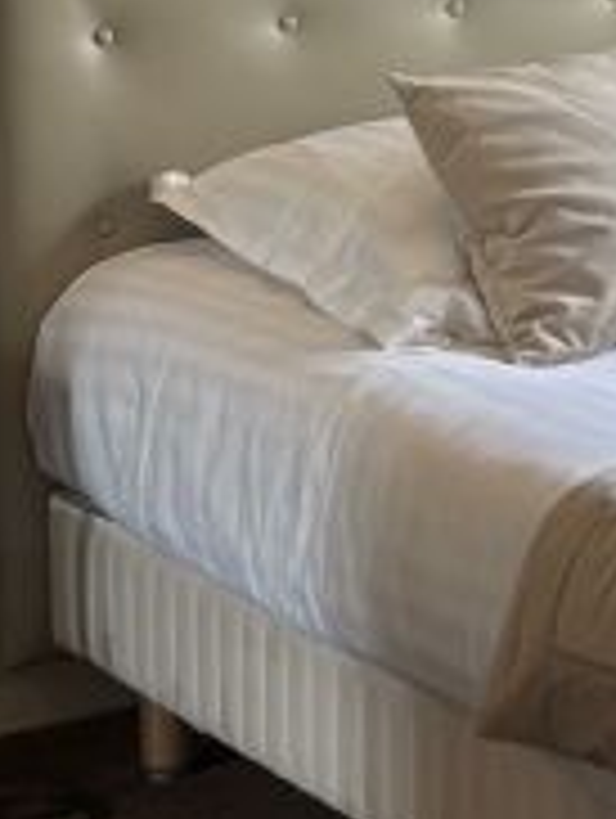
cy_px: -223
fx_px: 3148
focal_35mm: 133
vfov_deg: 14.3
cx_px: 1196
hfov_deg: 10.4
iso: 100
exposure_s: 1/50
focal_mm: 5.96
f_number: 1.6
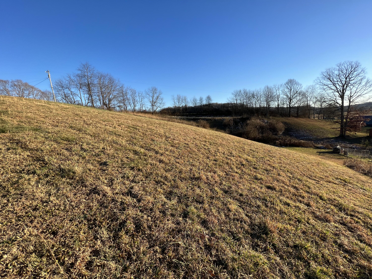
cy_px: 140
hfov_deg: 106.2
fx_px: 140
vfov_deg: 89.9
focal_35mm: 13
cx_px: 186
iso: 32
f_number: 1.8
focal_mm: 1.57
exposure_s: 1/558
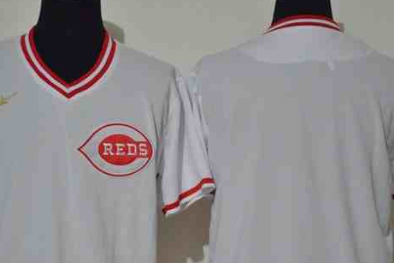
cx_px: 189
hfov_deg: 15.8
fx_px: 1422
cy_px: 194
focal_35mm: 130
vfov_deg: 10.5
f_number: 4.8
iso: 4000
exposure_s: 1/50
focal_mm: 50
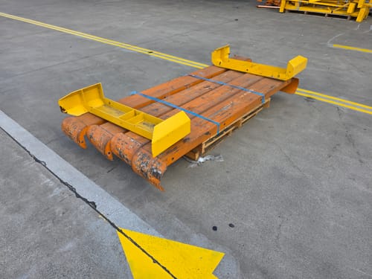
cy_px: 140
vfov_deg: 58.9
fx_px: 247
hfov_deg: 73.9
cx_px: 186
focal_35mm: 23
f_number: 1.7
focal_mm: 6.3
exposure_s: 1/180
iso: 12
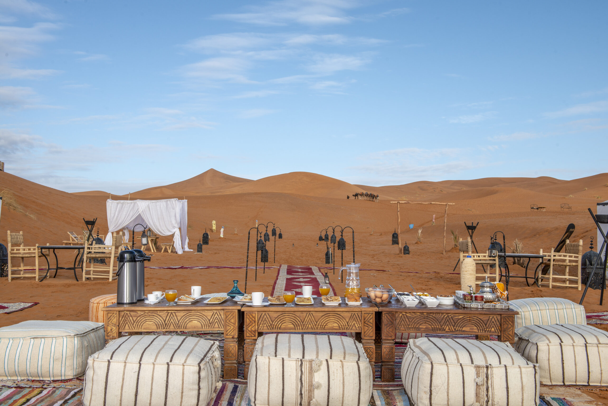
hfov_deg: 50.7
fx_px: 642
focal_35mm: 38
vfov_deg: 35.1
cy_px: 203
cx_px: 304
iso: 200
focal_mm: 38
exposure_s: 1/250
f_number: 11
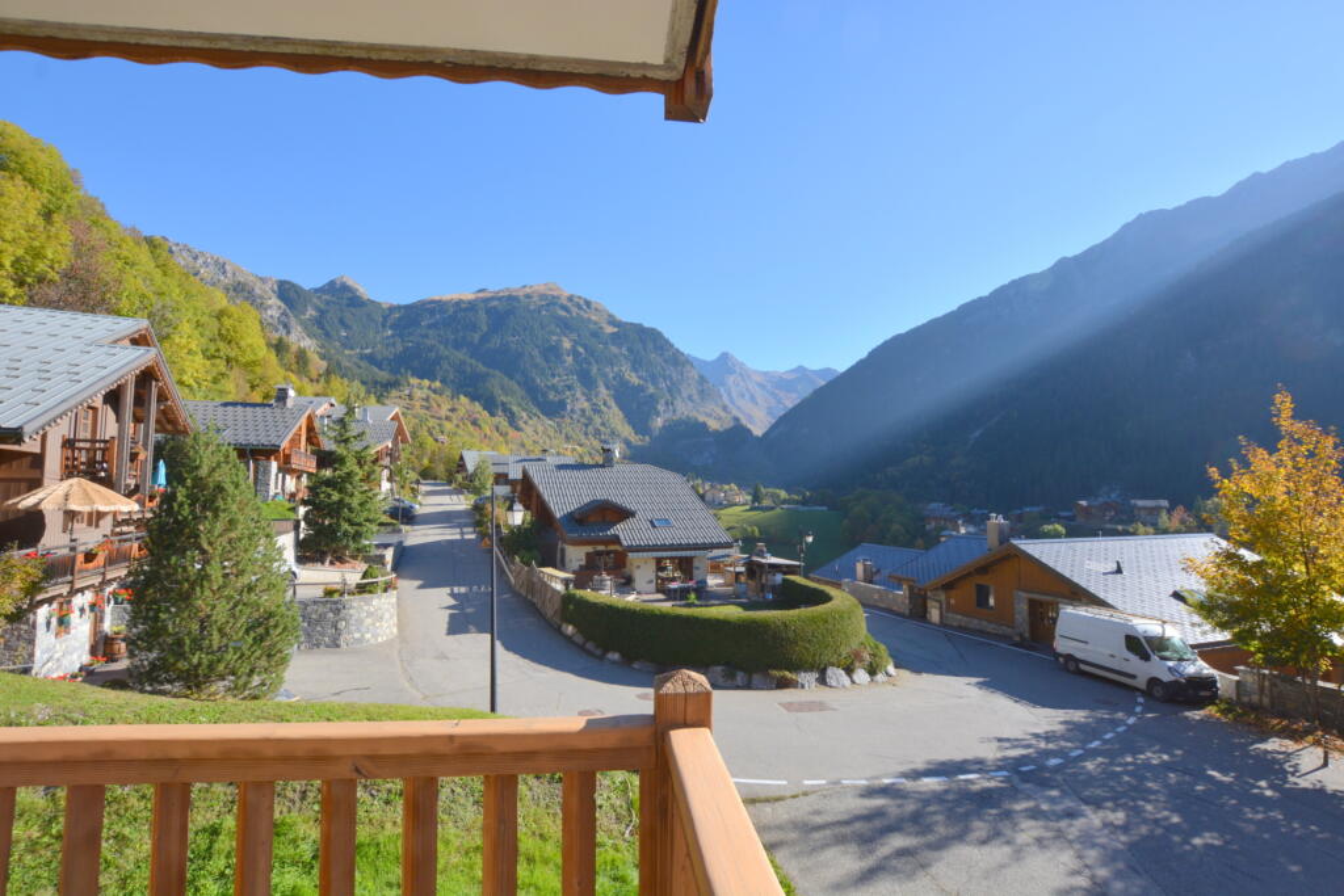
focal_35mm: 15
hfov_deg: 100.4
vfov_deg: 77.3
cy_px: 448
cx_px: 672
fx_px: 560
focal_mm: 10
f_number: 9
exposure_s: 1/320
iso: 200
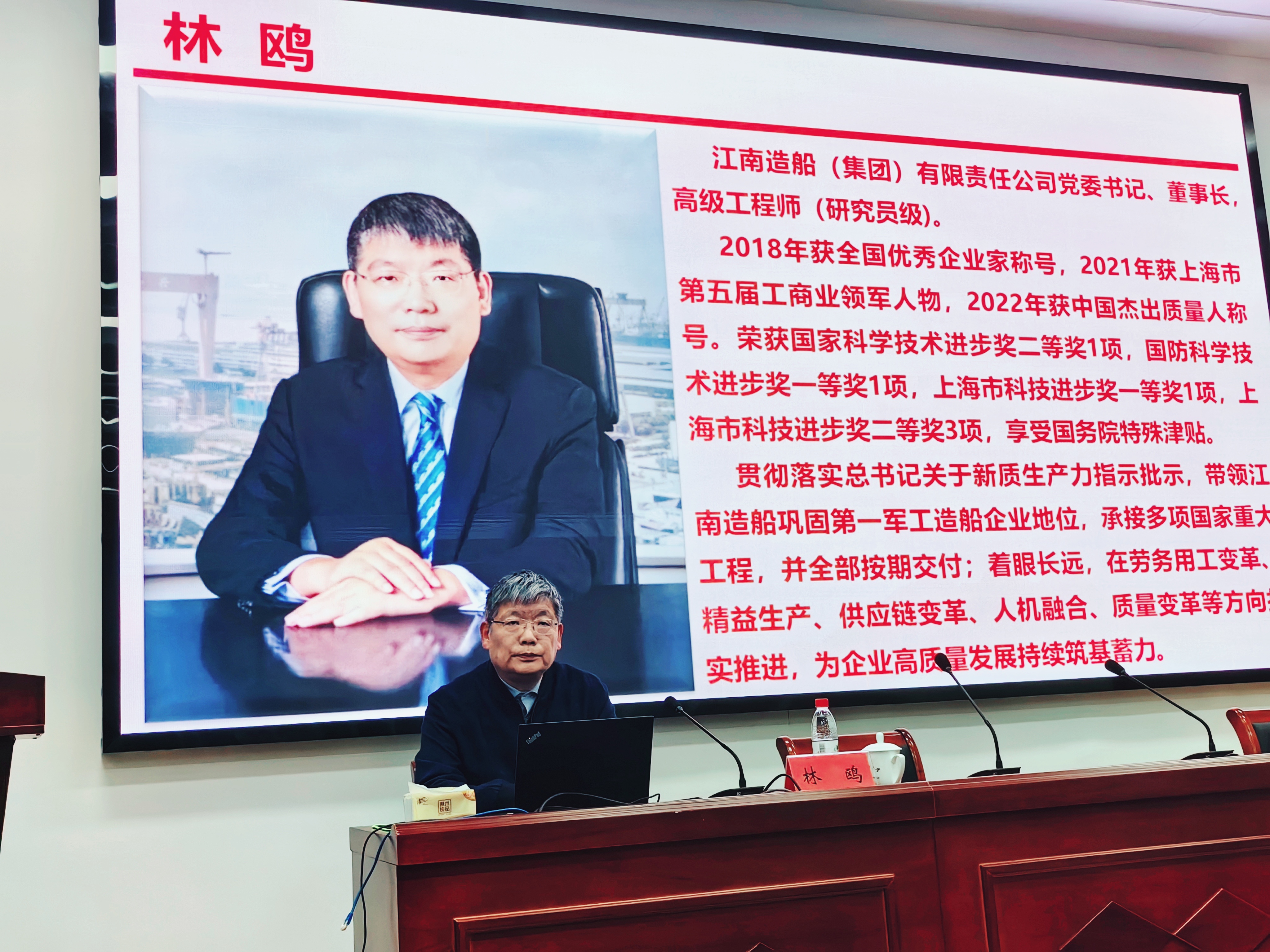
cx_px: 635
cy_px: 476
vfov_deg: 35.1
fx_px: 1504
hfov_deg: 45.8
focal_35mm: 41
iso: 160
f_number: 4
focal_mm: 5.75
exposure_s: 1/120
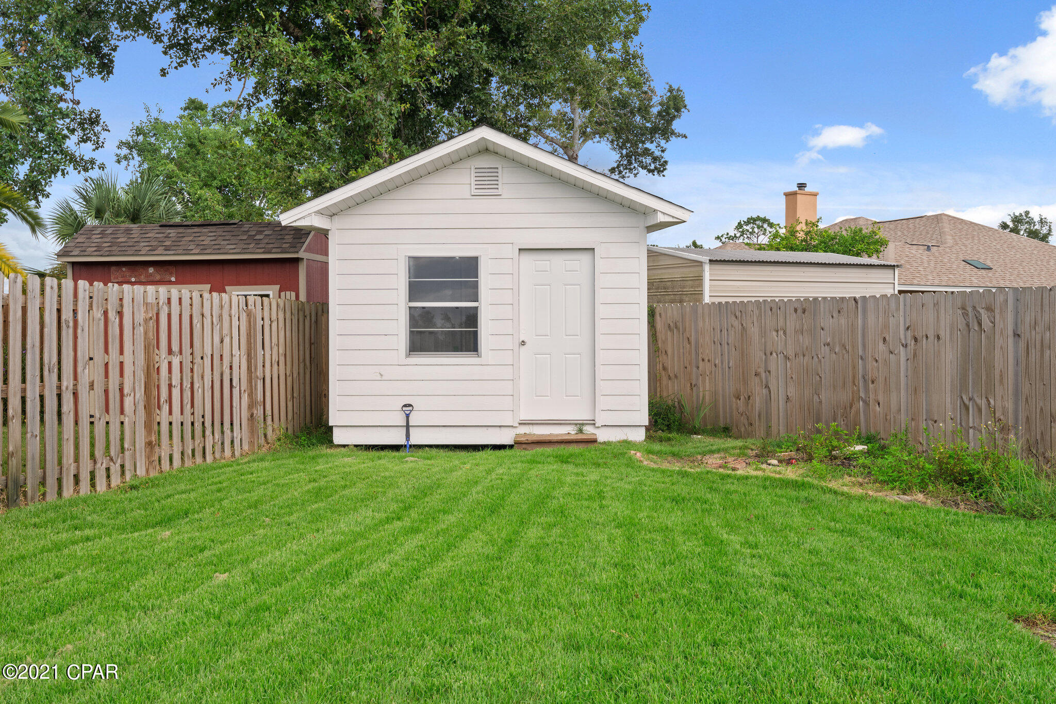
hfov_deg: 53.1
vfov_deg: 36.9
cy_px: 352
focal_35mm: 36
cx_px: 528
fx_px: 1056
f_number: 9
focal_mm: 24
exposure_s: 1/13
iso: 100
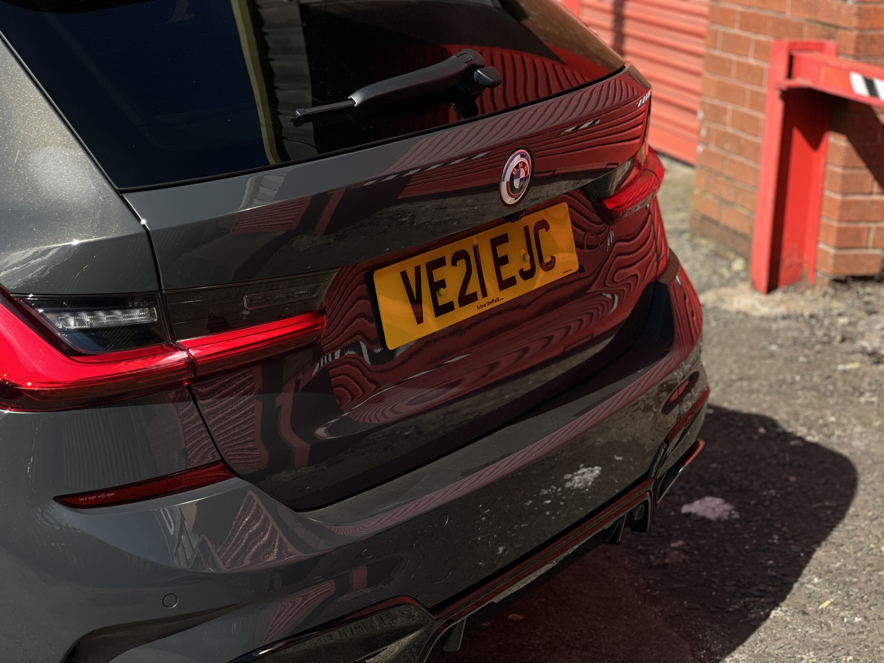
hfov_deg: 25.3
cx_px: 442
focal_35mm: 77
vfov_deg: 19.1
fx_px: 1966
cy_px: 332
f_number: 2.8
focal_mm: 9
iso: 32
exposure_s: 1/694
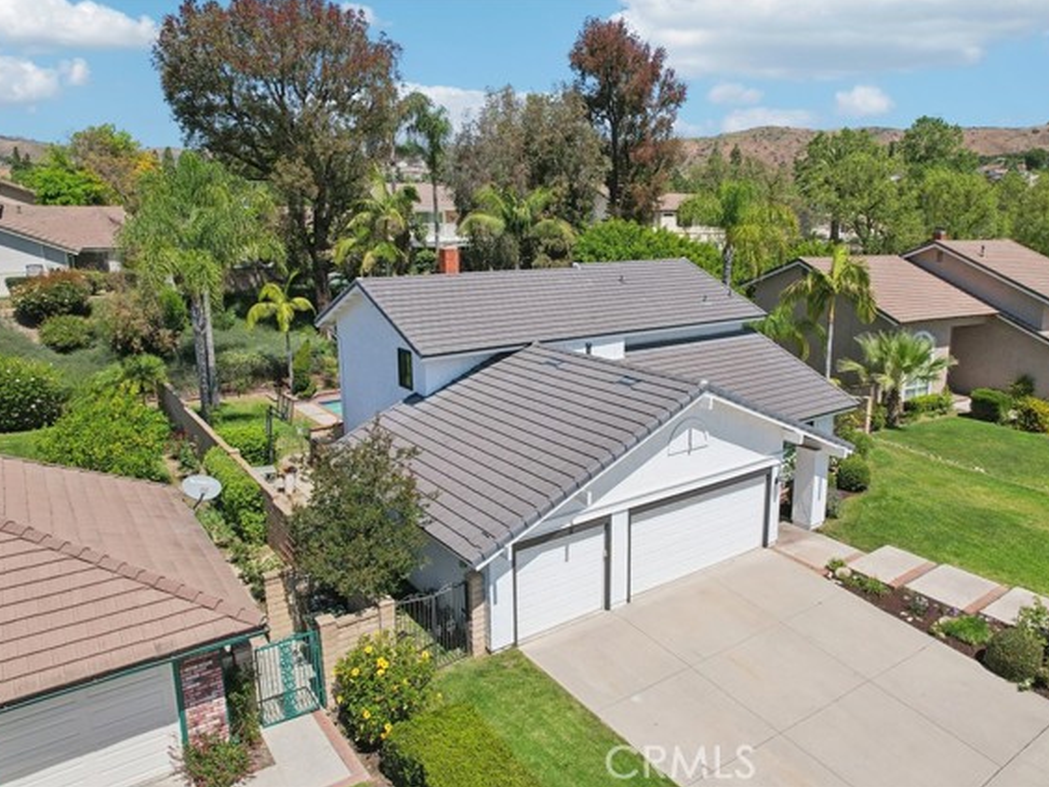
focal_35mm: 24
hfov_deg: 71.4
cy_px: 393
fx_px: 727
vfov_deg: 56.8
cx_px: 571
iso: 140
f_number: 2.8
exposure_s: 1/3200
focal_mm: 8.4
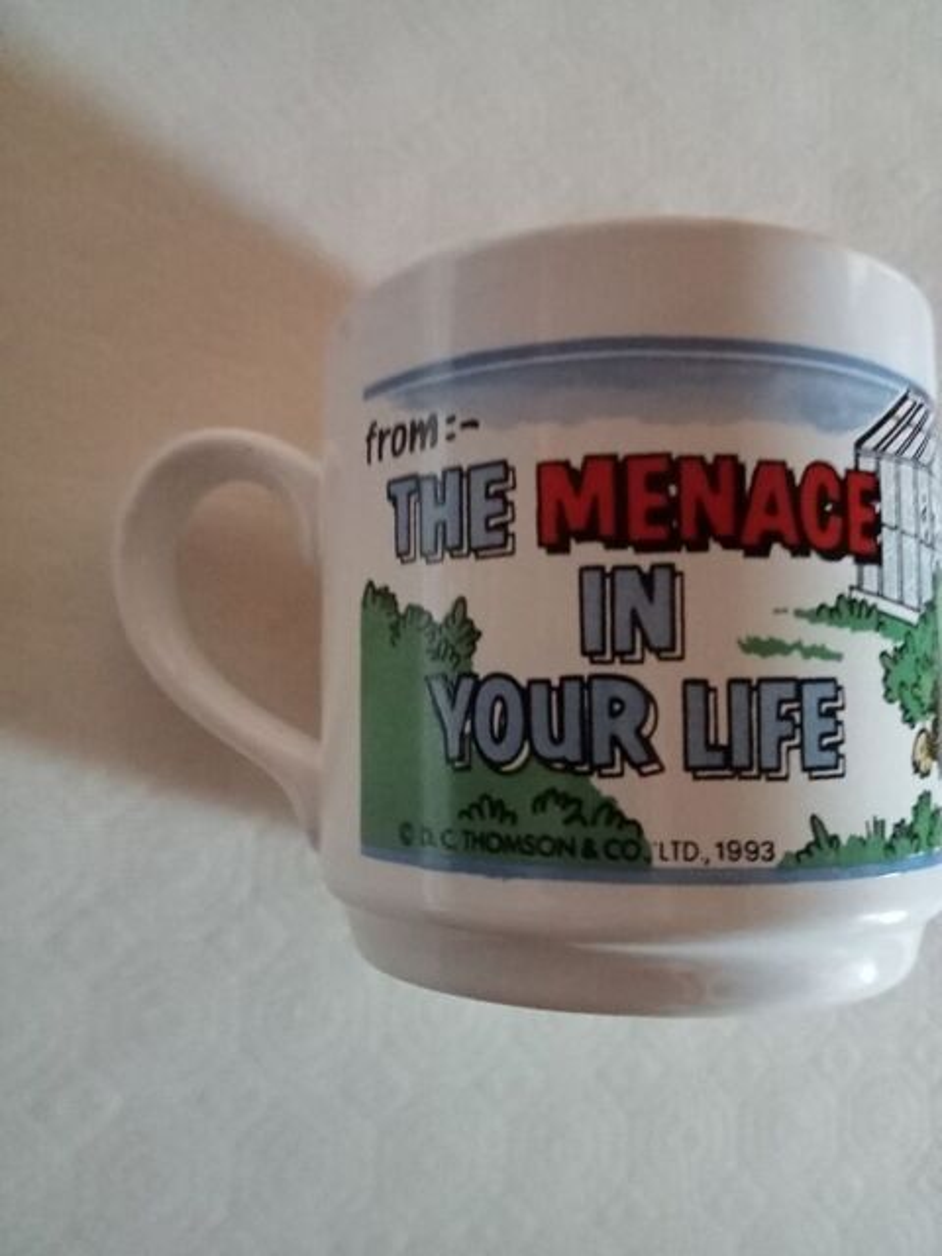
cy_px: 628
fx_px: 1016
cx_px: 471
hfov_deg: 49.7
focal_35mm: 28
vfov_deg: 63.4
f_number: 2.2
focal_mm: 3.46
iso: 4820
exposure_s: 1/25
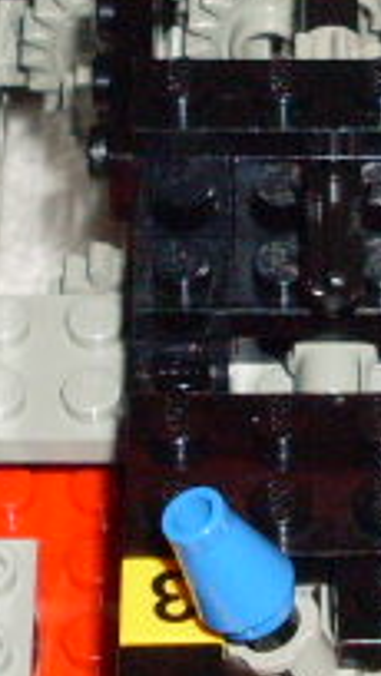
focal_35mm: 208
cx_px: 348
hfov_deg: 5.8
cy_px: 3
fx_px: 3730
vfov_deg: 10.3
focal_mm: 6.3
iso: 100
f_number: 2.8
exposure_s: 1/45
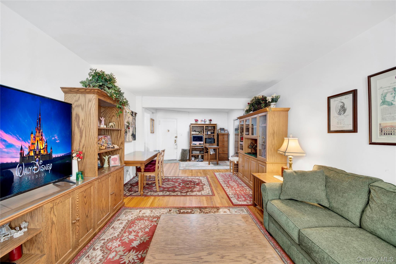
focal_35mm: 12
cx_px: 198
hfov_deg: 112.6
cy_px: 132
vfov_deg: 90.0
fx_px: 132
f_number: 8
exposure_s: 2.5
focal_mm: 8
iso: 100
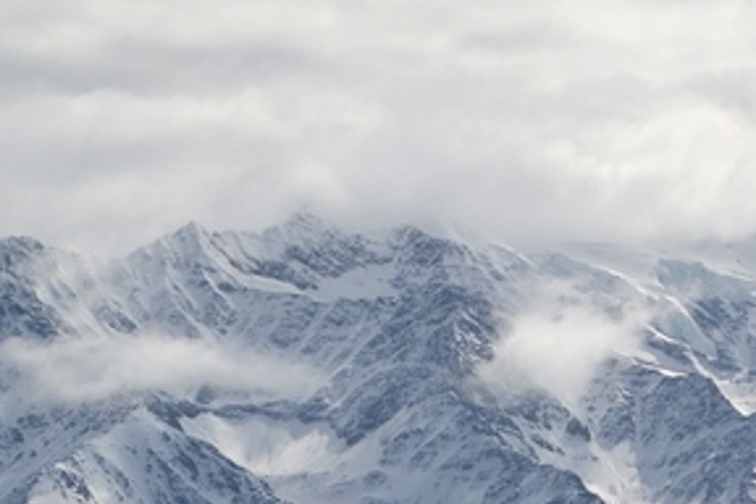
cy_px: 151
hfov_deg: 8.0
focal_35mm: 256
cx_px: 790
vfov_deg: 5.4
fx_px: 5376
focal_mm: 48
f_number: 11
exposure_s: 1/500
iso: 100
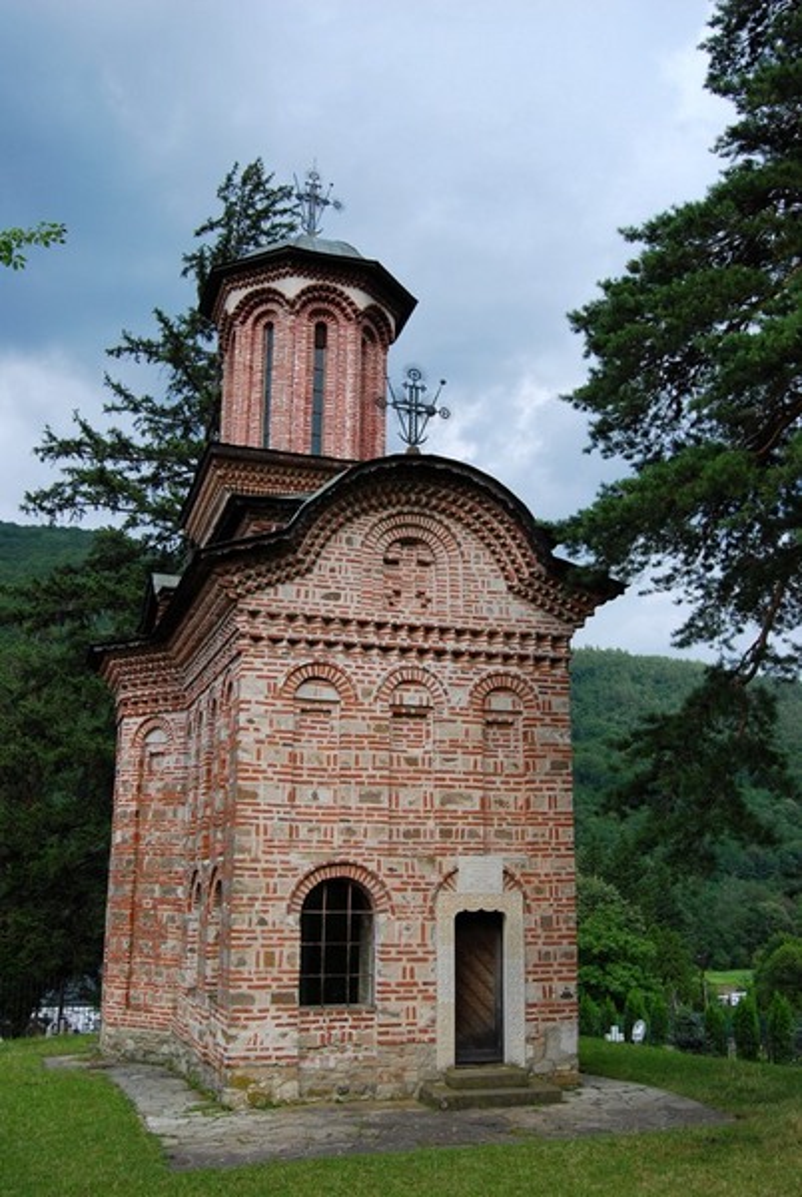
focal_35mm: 30
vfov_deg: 61.9
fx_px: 999
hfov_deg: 43.7
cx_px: 401
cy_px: 598
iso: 200
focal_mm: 20
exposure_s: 1/200
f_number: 7.1
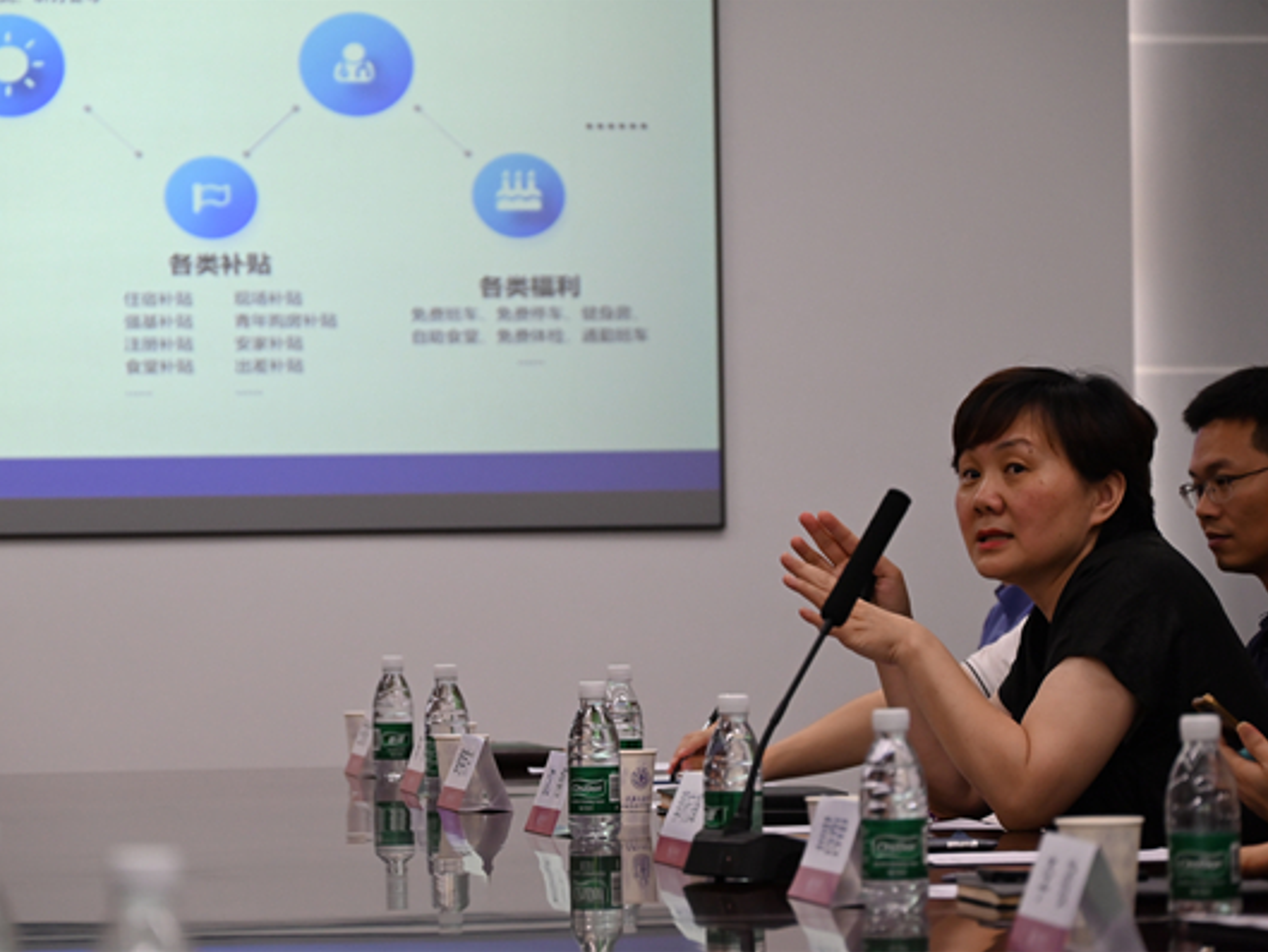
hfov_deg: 12.5
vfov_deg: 9.4
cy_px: 475
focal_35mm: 158
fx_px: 5789
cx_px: 570
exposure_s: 1/250
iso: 1800
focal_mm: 145
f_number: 6.3
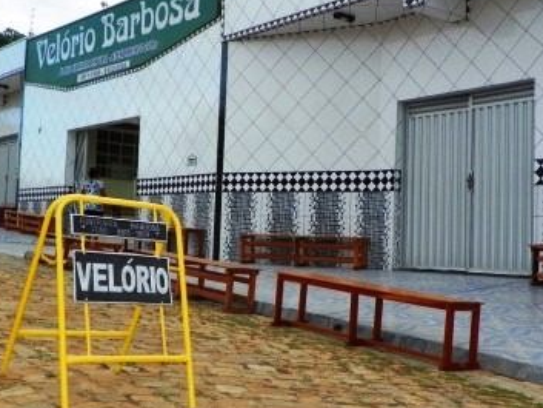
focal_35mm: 52
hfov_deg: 36.8
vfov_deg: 28.0
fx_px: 816
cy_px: 192
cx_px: 248
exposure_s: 1/250
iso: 64
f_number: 3.5
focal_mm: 7.3
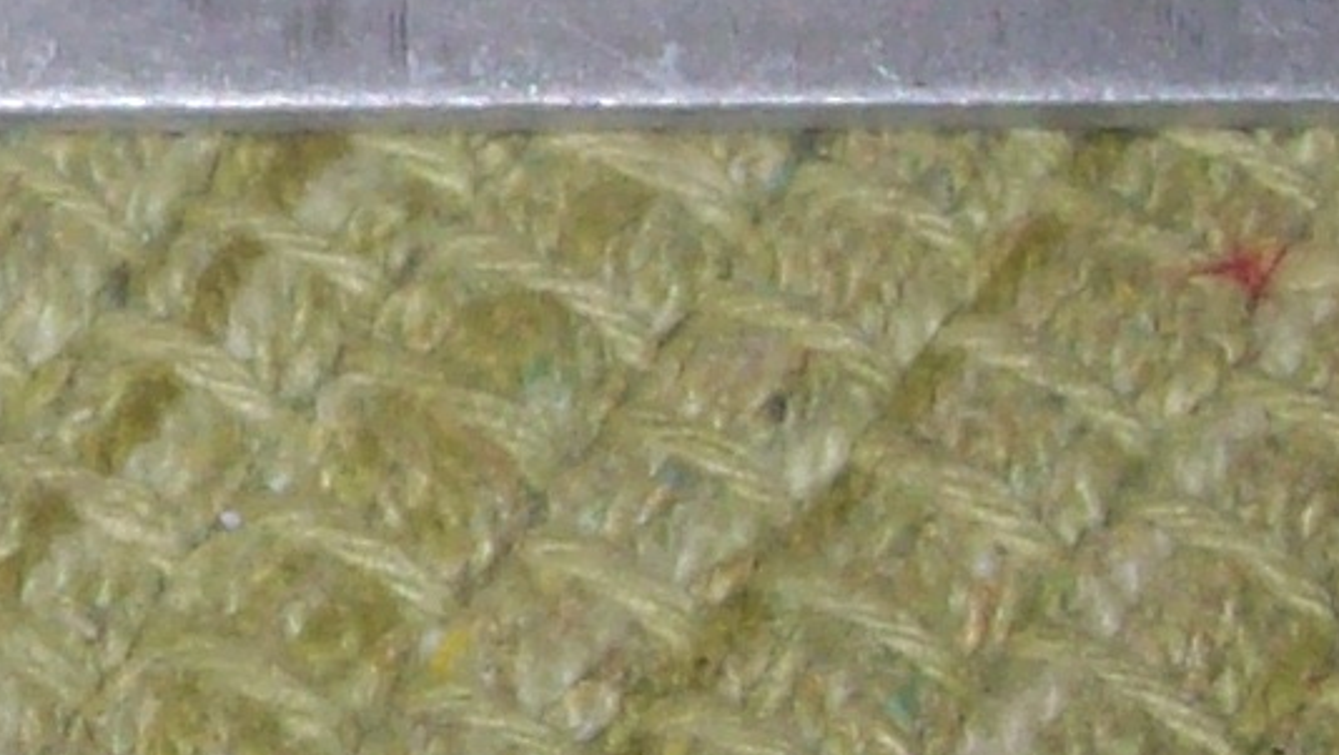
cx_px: -817
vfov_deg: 5.8
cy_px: -304
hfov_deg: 9.9
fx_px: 7424
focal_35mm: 209
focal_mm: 6
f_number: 2.7
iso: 80
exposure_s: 1/64
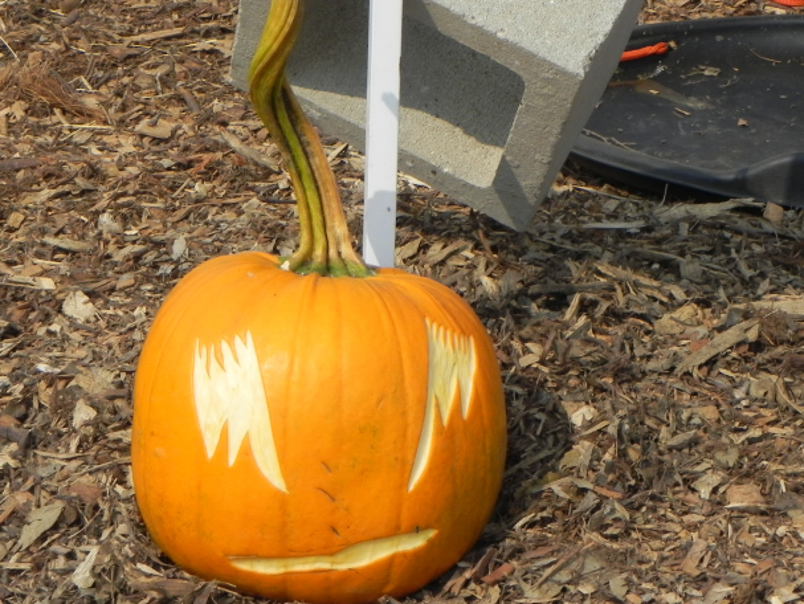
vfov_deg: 11.8
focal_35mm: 126
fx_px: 2928
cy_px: 325
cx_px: 353
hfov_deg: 15.6
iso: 160
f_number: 8
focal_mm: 18.8
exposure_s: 1/450
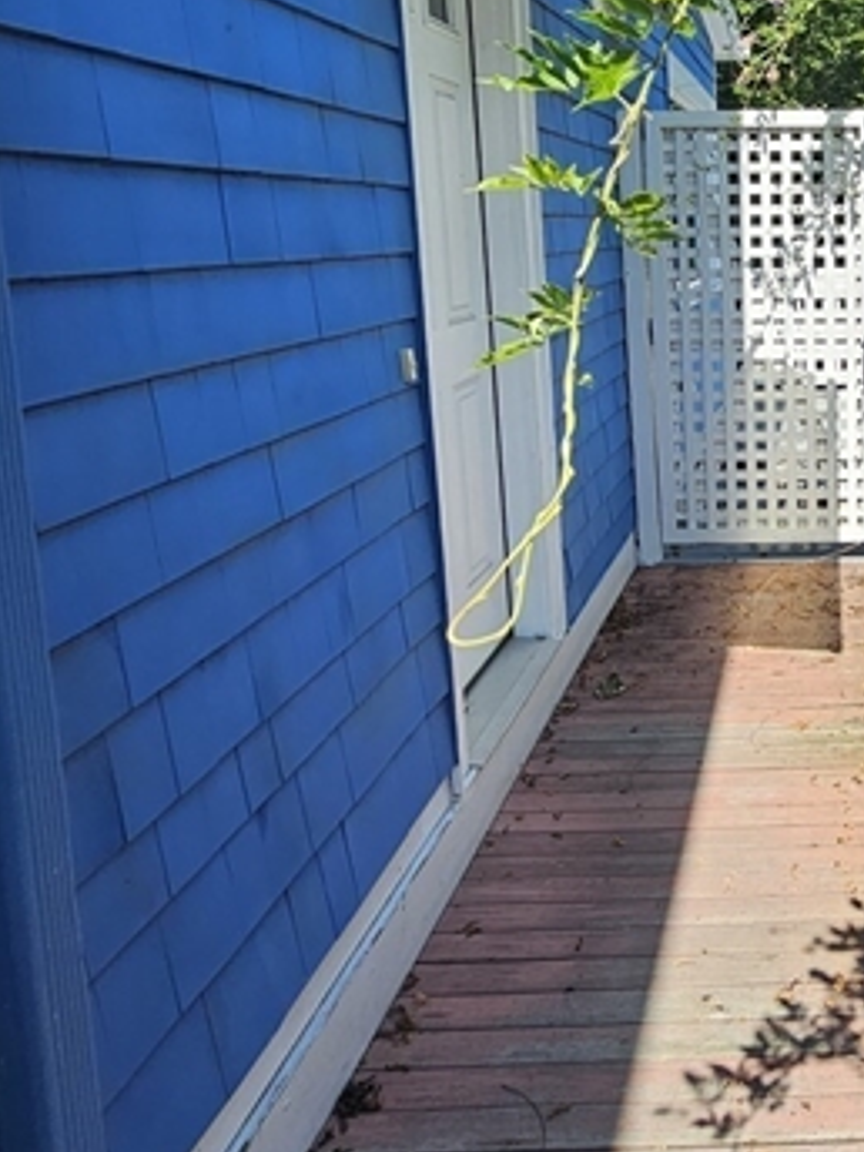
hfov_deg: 41.4
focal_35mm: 29
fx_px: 965
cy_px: 395
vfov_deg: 60.4
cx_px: 881
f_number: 2.2
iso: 50
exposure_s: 1/880
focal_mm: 2.2
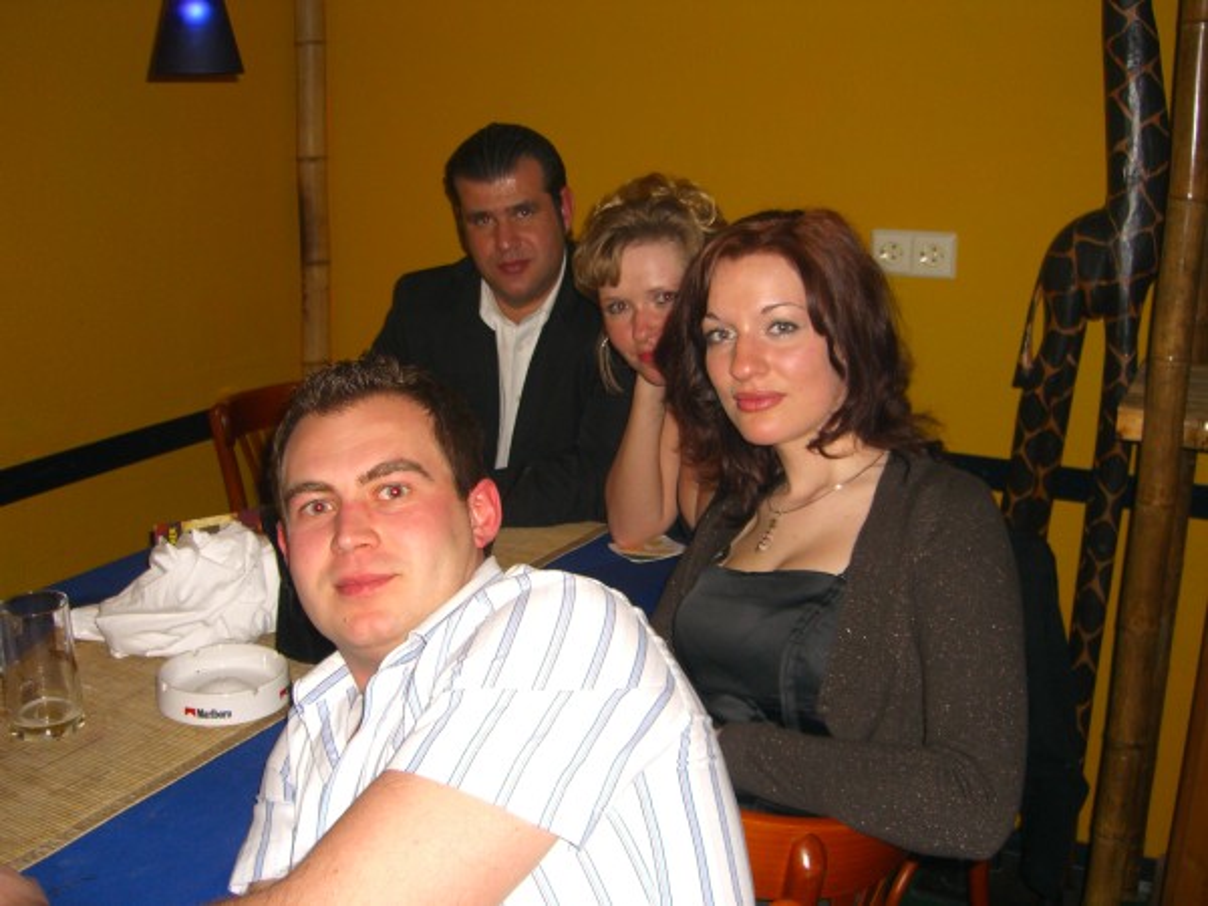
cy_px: 453
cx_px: 604
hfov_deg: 49.0
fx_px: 1326
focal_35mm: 38
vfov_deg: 37.7
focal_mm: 7.9
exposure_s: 1/60
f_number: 2.8
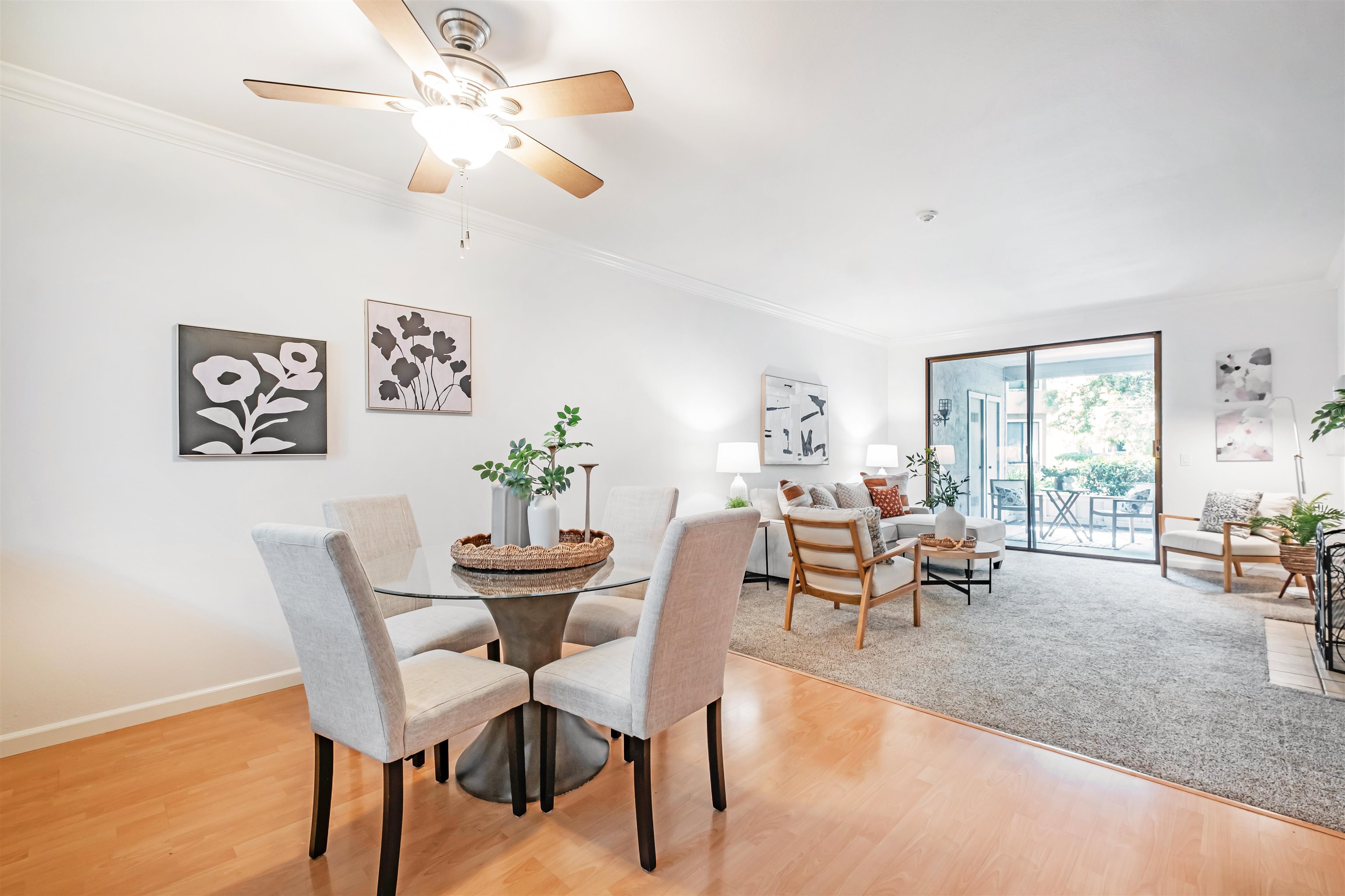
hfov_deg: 100.4
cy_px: 448
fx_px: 560
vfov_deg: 77.3
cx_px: 672
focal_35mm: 15
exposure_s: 1/1.67
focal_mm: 10
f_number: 8
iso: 160
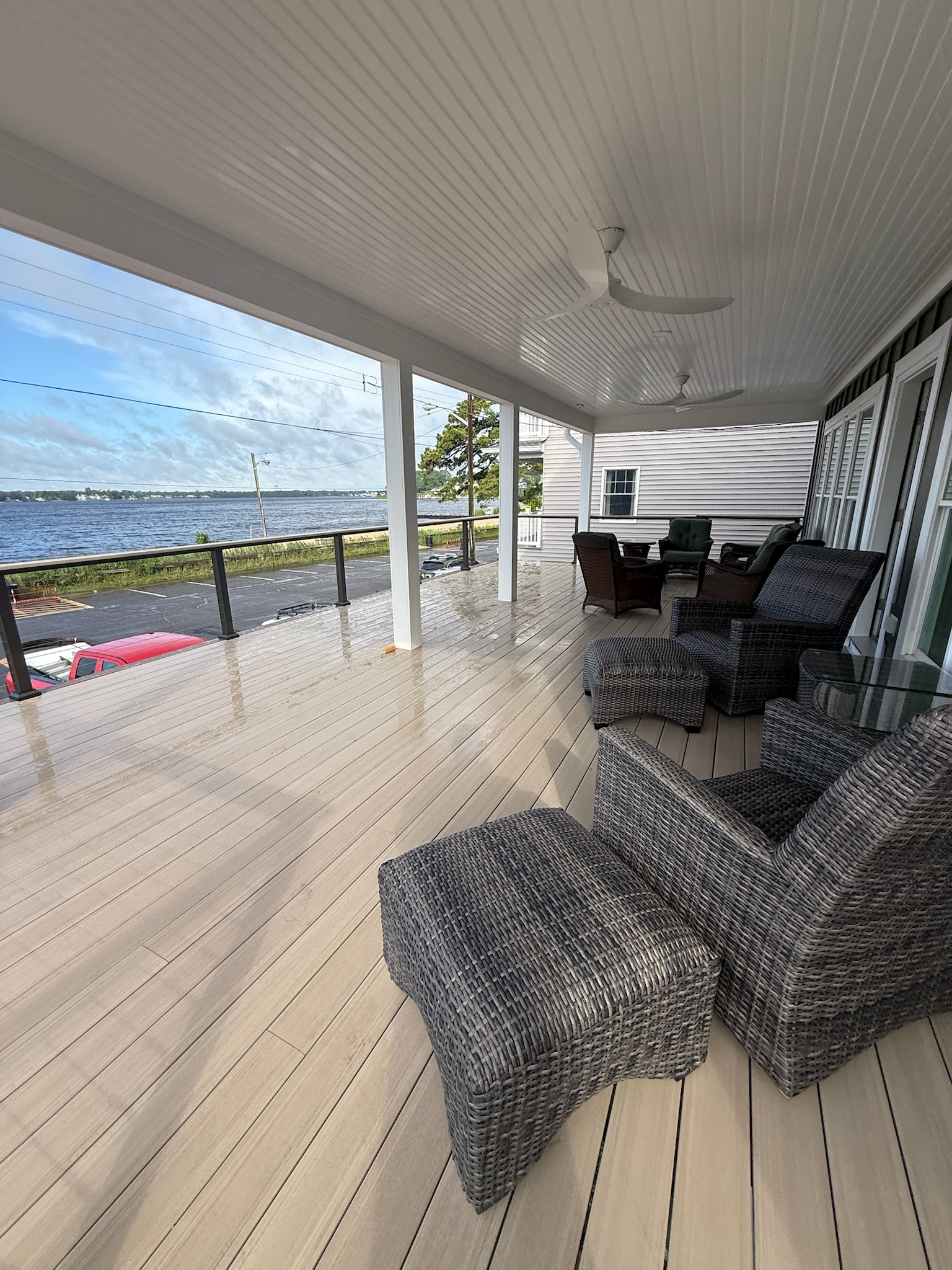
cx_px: 476
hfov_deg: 85.7
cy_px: 635
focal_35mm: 14
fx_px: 513
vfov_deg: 102.1
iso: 50
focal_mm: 2.22
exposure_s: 1/820
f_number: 2.2
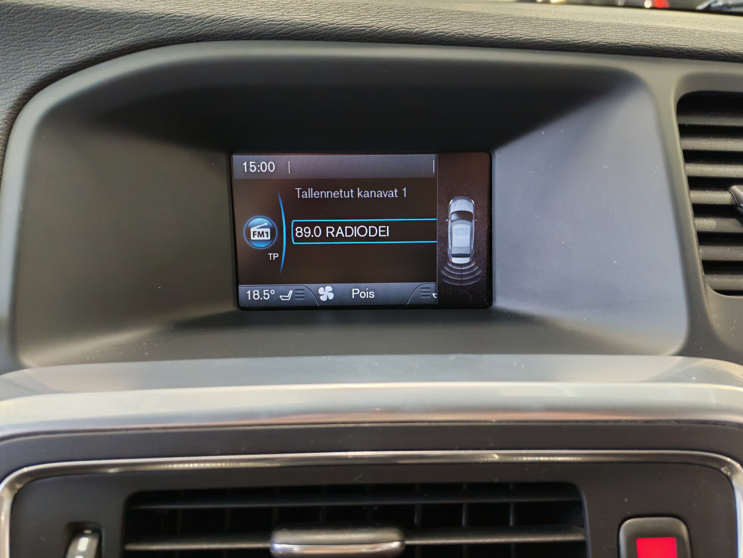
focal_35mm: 31
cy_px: 279
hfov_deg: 58.4
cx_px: 372
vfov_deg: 45.4
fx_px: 665
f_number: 1.9
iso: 1000
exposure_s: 1/100
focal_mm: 6.12
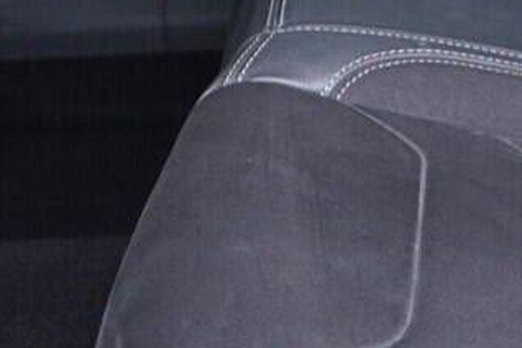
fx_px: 2363
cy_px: -253
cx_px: 772
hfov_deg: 12.1
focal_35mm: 163
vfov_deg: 8.2
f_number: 2.8
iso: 800
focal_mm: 24
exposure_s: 1/40
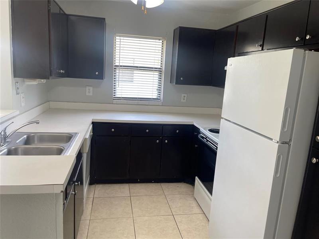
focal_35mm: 26
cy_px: 120
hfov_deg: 67.3
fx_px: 240
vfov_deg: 53.1
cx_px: 160
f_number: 1.6
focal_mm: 5.1
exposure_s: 1/120
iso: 100
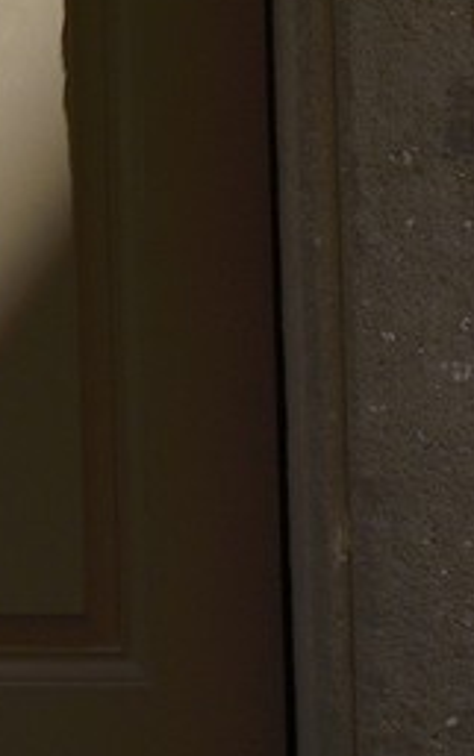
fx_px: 6273
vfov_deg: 6.3
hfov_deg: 4.3
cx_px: -503
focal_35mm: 304
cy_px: -1503
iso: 200
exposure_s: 1/200
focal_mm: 48
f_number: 9
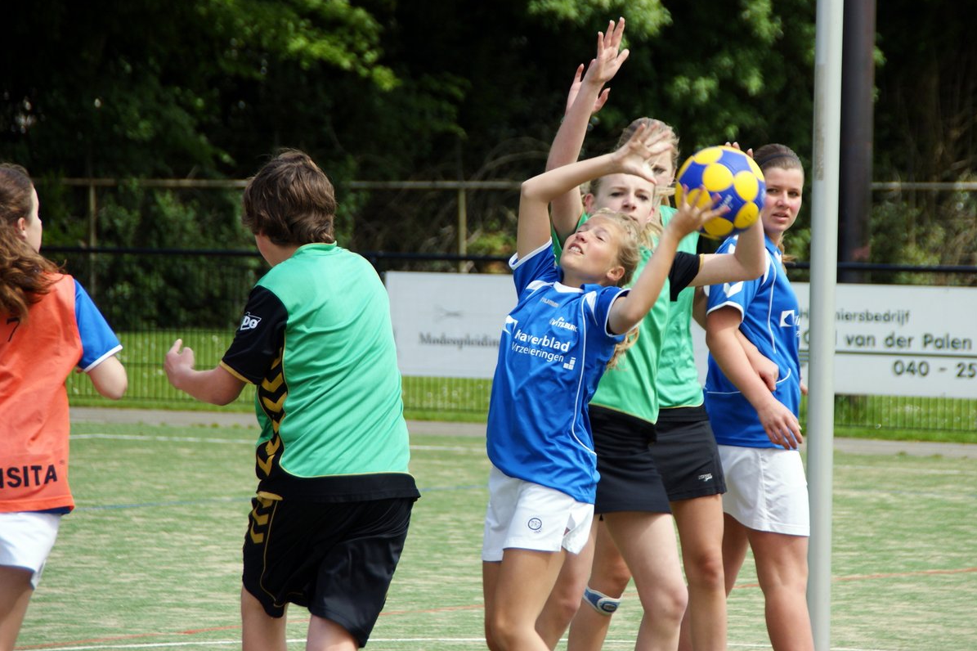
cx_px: 490
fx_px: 6131
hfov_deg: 9.1
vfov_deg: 6.1
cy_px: 325
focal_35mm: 226
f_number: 6.3
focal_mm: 150
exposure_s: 1/320
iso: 100
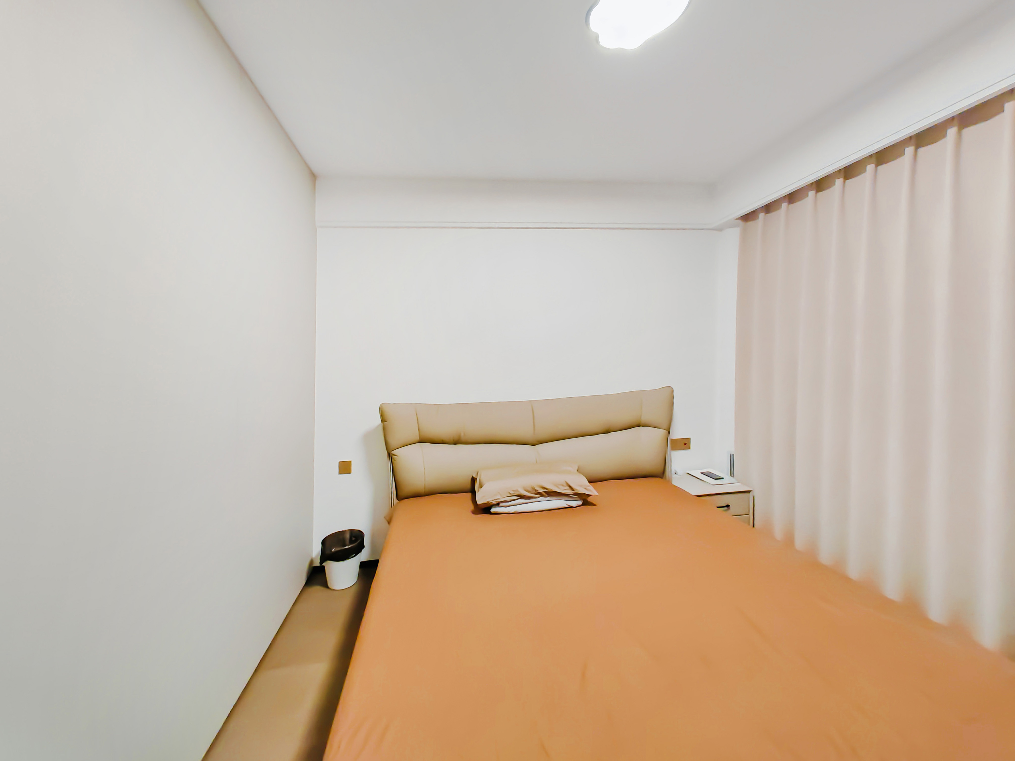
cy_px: 380
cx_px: 508
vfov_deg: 89.9
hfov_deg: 106.2
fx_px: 381
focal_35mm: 13
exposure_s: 1/35
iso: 500
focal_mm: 1.82
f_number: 2
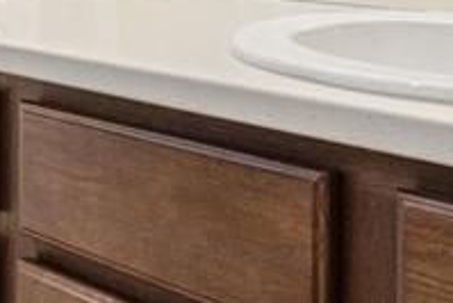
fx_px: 970
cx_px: 25
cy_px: -114
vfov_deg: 16.6
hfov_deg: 25.3
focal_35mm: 77
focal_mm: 15
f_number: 11
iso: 100
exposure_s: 1.6
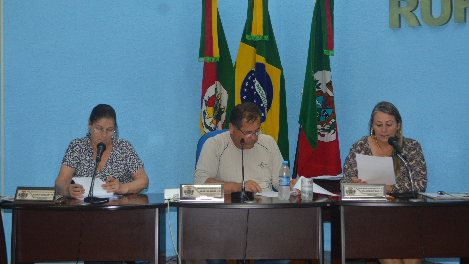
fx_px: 771
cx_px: 241
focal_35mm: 62
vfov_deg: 19.4
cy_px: 111
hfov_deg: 33.8
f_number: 5
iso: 450
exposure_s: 1/60
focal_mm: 38
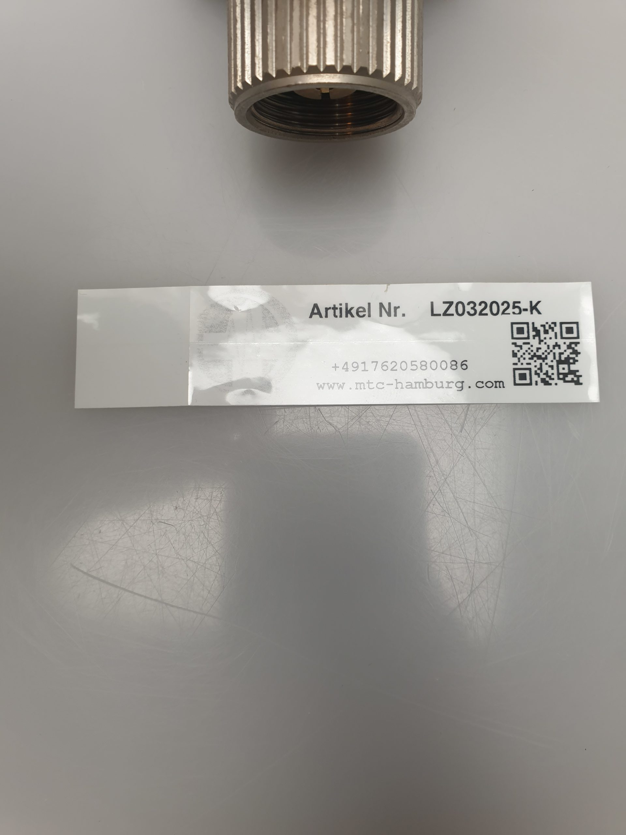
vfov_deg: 67.3
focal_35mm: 26
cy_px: 418
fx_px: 627
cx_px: 313
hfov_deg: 53.1
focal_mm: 4.3
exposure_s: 1/50
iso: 50
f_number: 2.4
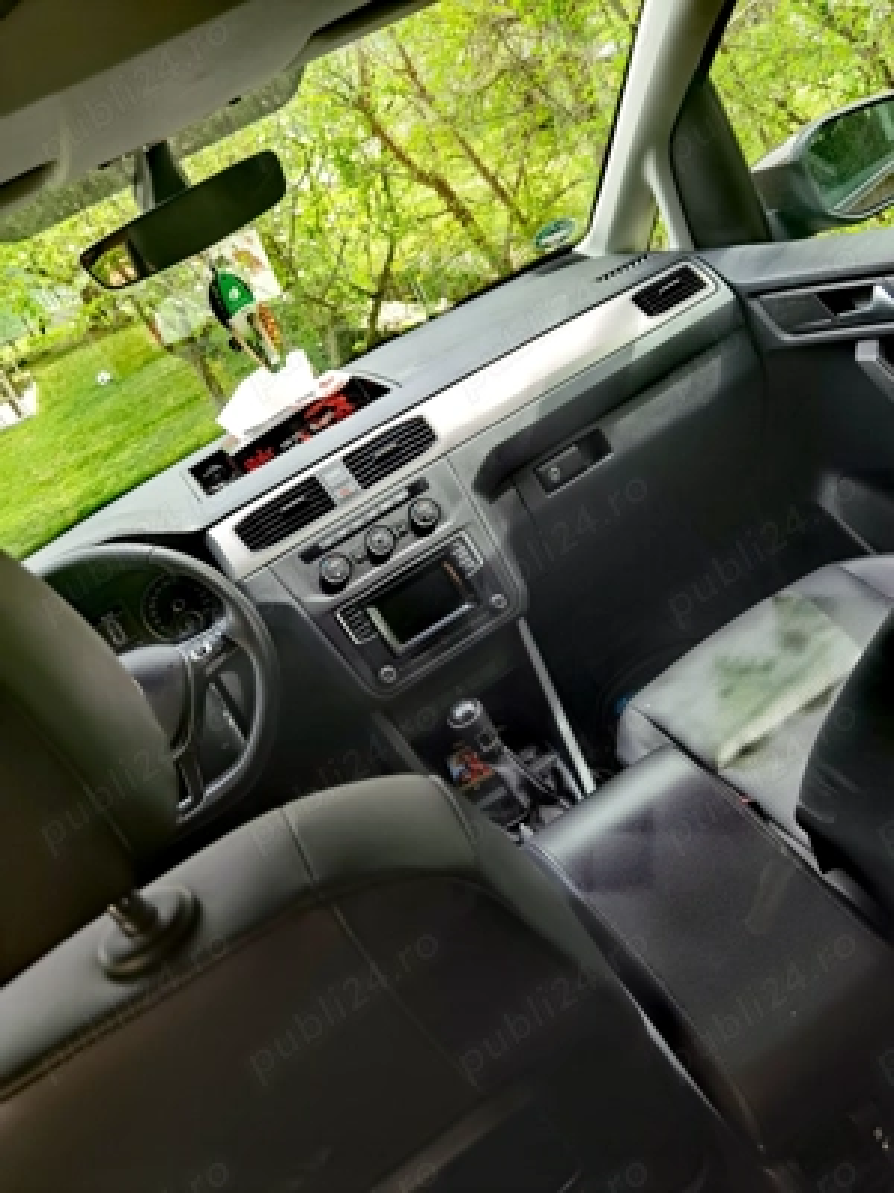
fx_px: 930
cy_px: 596
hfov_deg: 51.4
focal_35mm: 27
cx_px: 447
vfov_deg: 65.3
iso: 50
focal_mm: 6.71
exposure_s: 1/587
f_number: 1.9
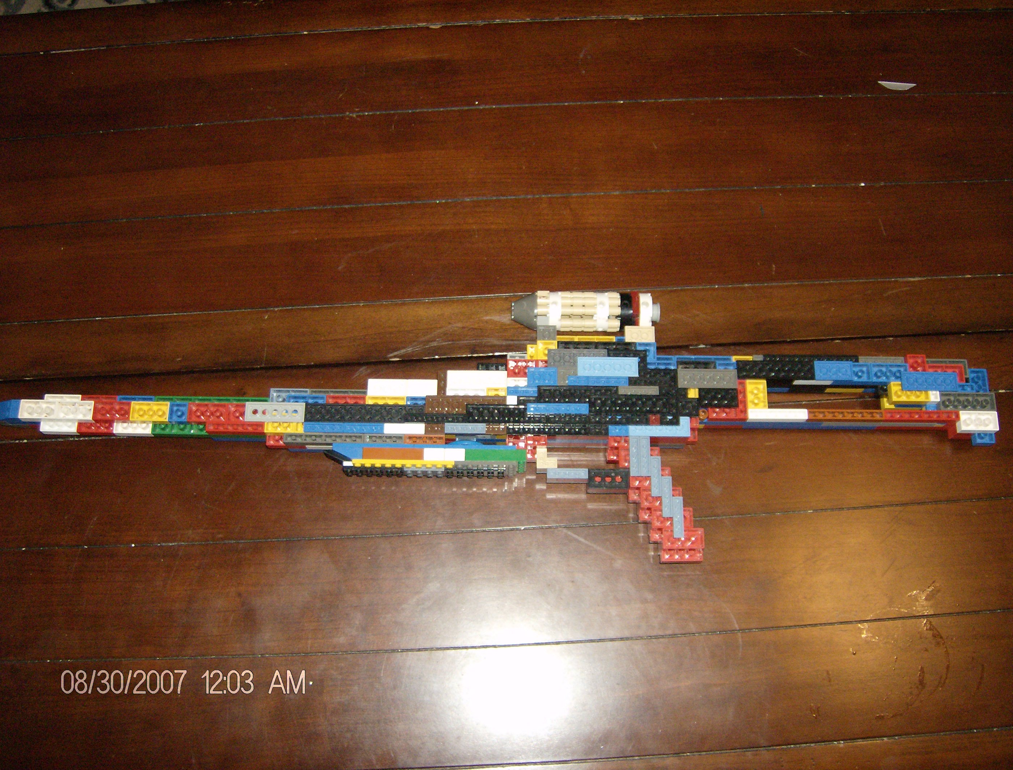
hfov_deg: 51.1
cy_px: 385
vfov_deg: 40.0
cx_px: 506
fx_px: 1059
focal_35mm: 36
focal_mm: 6
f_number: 2.8
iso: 200
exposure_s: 1/60
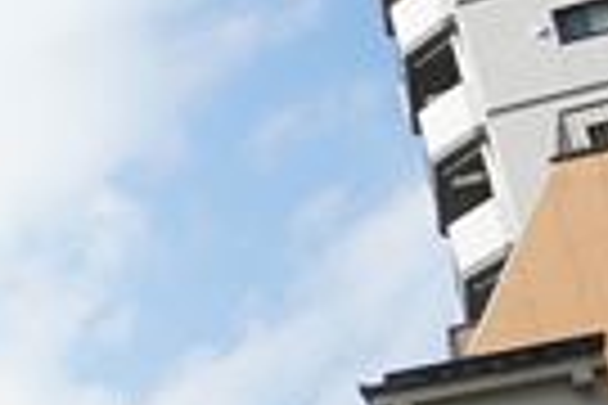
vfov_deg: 11.7
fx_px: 1925
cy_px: 524
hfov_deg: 14.1
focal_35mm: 114
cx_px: -725
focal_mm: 16
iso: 100
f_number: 6.3
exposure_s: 1/250
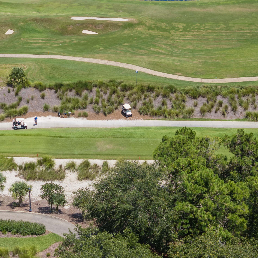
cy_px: 130
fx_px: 700
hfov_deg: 20.8
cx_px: 92
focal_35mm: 83
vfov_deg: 20.9
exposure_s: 1/1600
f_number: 2.8
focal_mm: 19.35
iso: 100
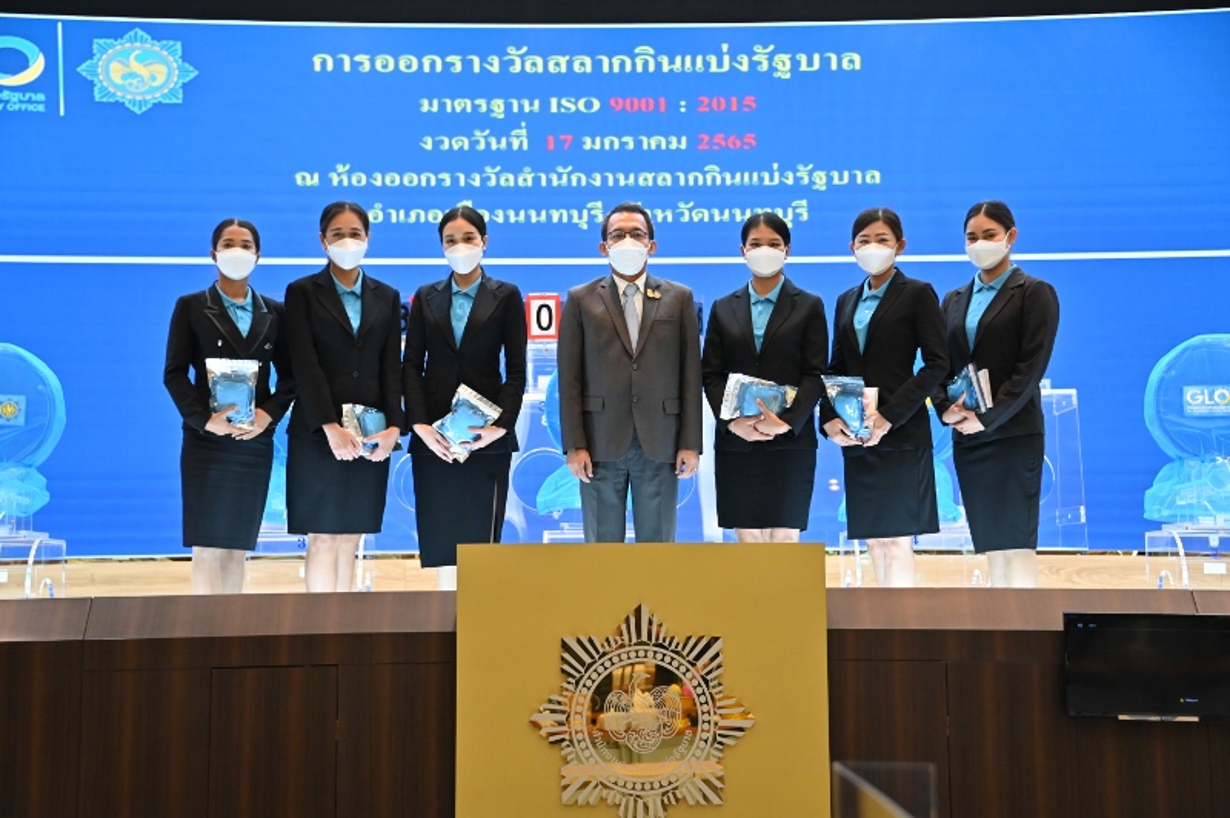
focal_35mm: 70
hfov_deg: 28.9
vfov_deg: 19.4
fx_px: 2390
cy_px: 409
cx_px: 615
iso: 3200
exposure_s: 1/200
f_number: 5
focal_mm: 70
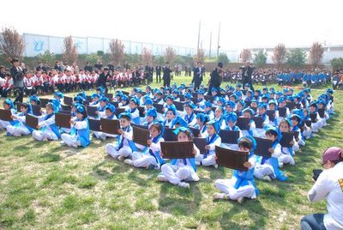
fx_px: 286
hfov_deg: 61.9
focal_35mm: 30
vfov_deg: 43.7
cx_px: 172
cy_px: 115
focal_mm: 20
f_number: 7.1
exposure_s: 1/200
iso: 100
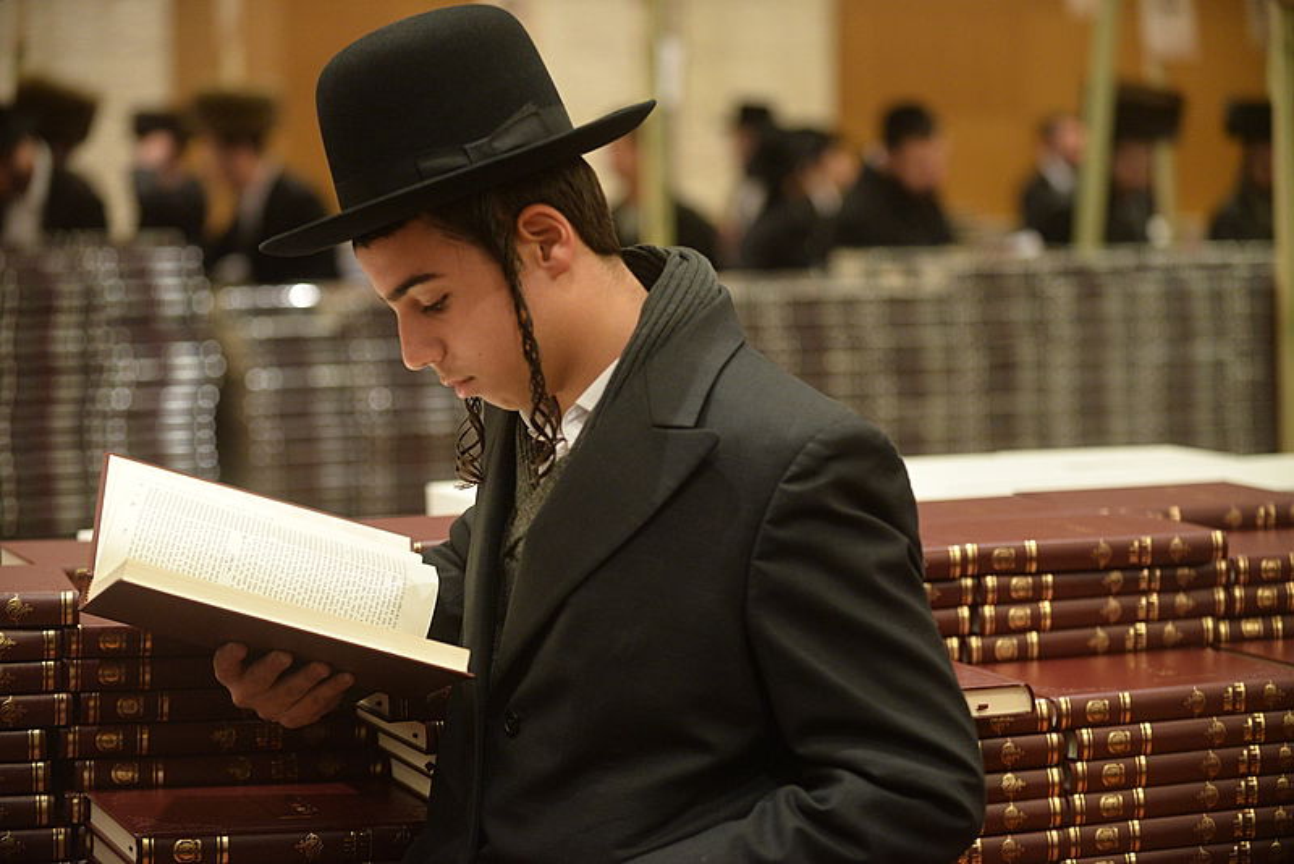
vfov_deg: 15.9
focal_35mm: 86
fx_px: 3092
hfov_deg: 23.6
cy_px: 432
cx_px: 647
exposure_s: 1/100
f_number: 2.8
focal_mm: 86
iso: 2500
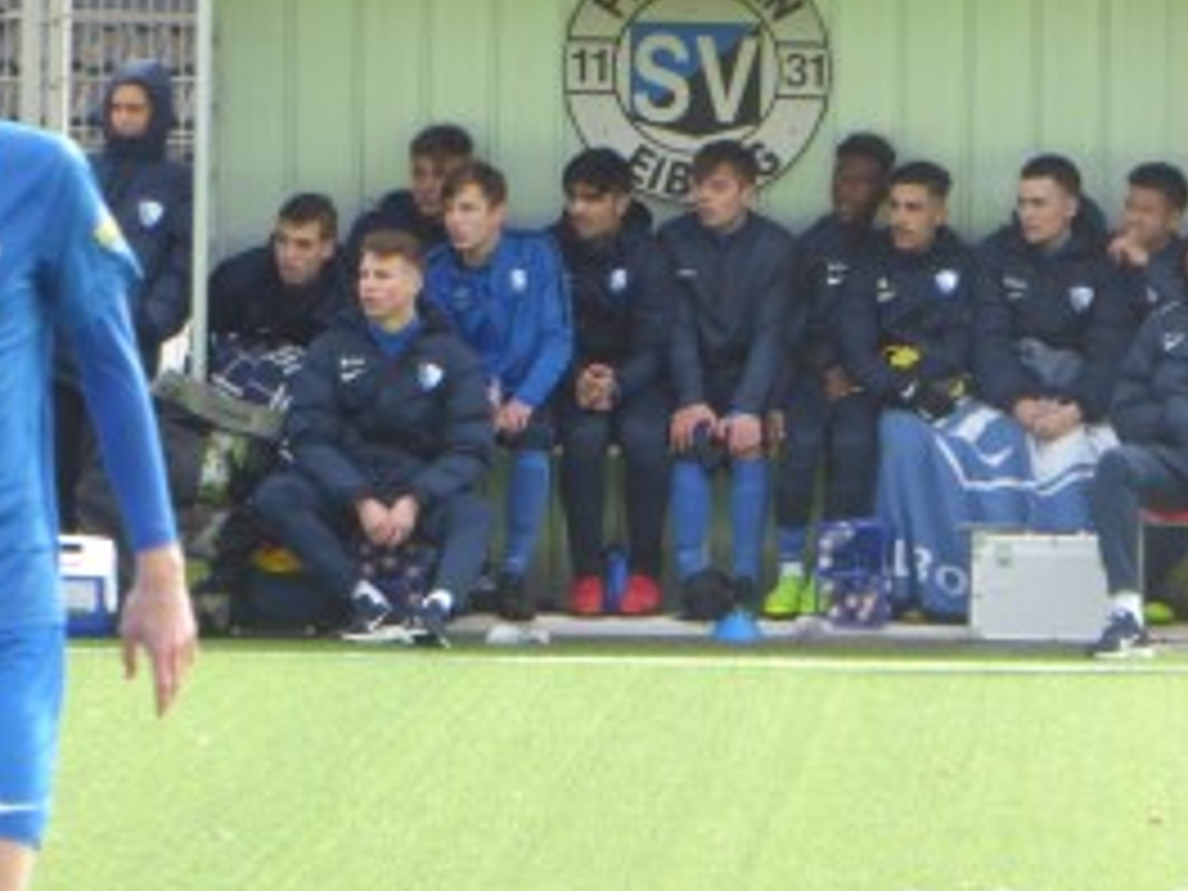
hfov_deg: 2.7
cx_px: 666
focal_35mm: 734
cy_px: 220
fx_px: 25190
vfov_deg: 2.0
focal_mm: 77.3
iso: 125
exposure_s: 1/100
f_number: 6
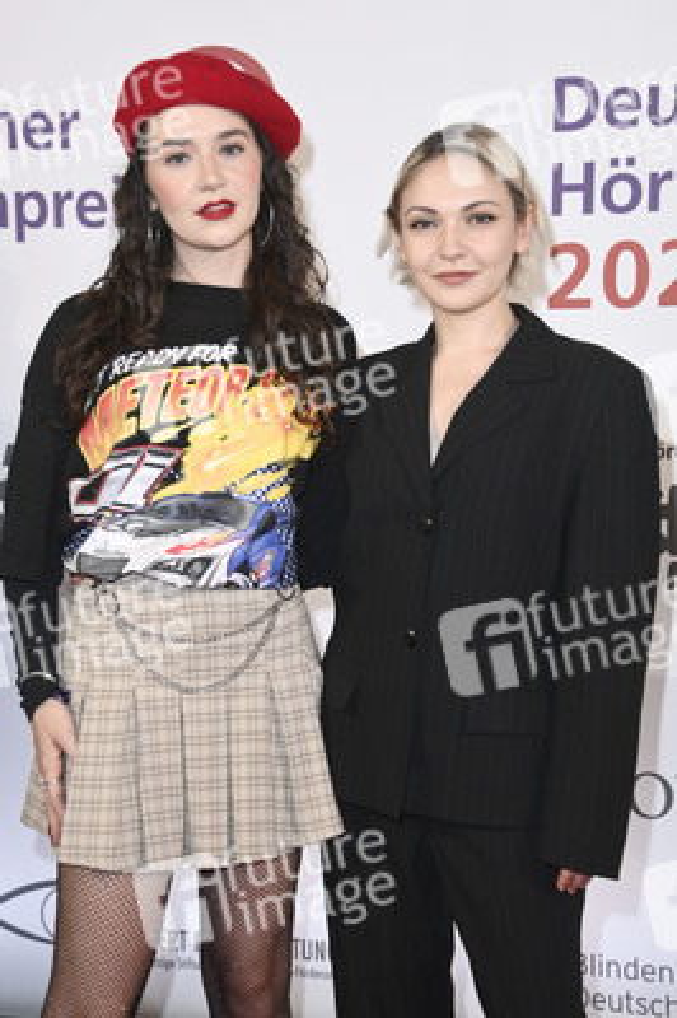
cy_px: 509
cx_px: 338
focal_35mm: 65
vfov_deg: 31.0
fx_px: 1837
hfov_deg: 20.9
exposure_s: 1/250
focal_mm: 65
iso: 800
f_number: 5.6
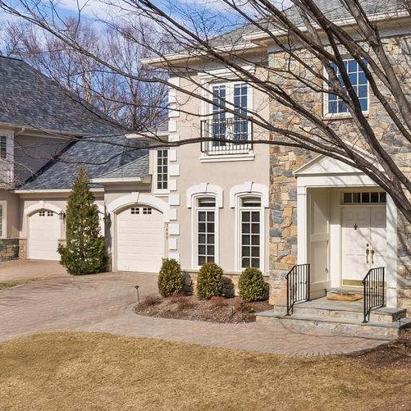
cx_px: 385
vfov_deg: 37.4
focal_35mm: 45
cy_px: 204
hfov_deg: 34.8
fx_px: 607
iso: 125
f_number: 8
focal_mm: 18.5
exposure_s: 1/400
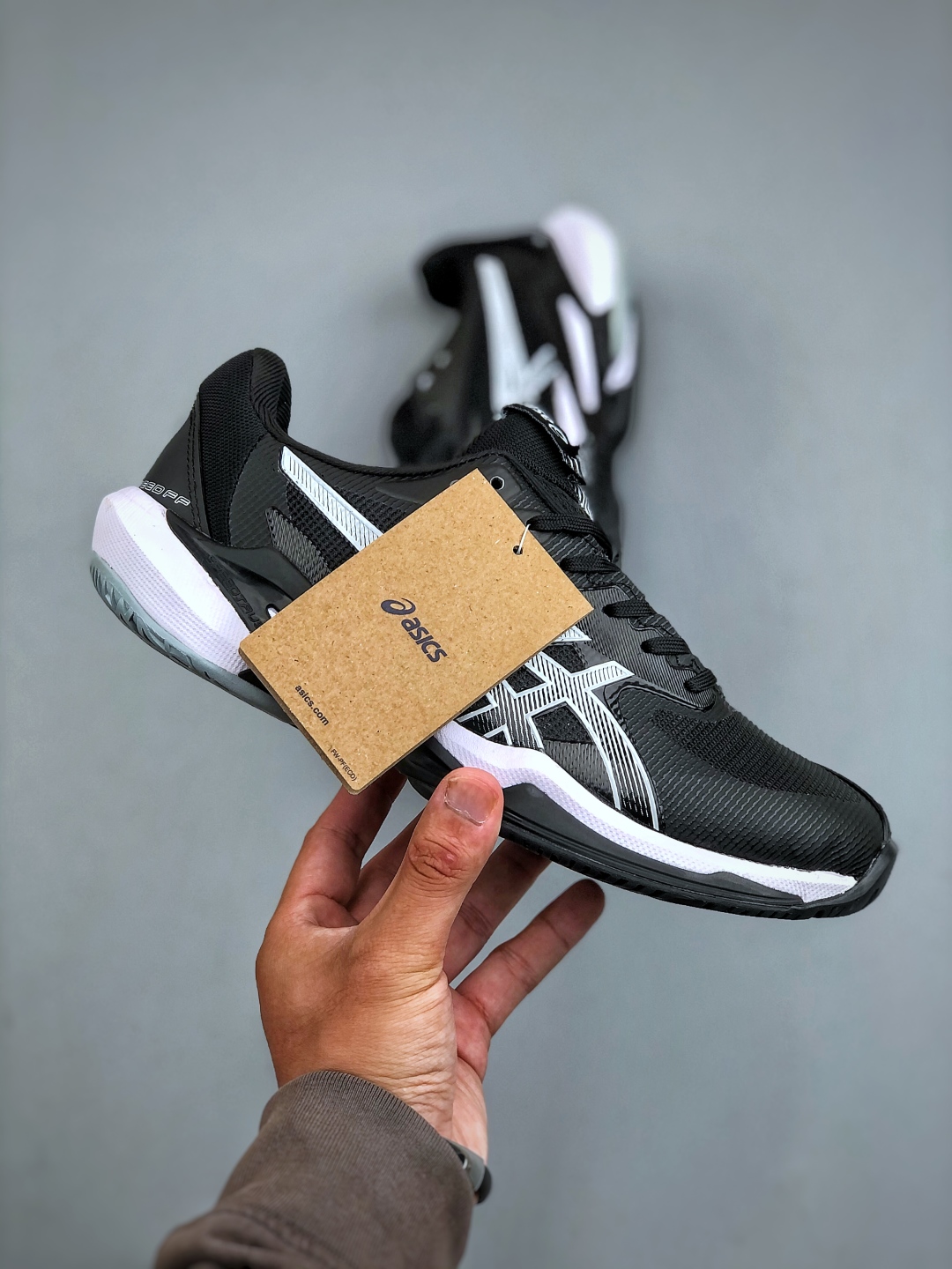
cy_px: 634
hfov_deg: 25.7
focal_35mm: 57
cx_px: 476
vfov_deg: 33.8
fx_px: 2090
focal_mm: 6.6
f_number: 2.8
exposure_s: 1/50
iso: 20
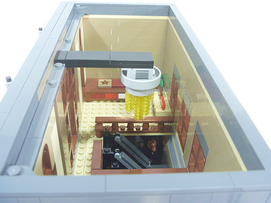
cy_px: 102
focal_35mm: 35
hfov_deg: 52.6
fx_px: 274
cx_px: 136
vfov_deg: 40.7
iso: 400
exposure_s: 1/10
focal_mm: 6.3
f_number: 3.5
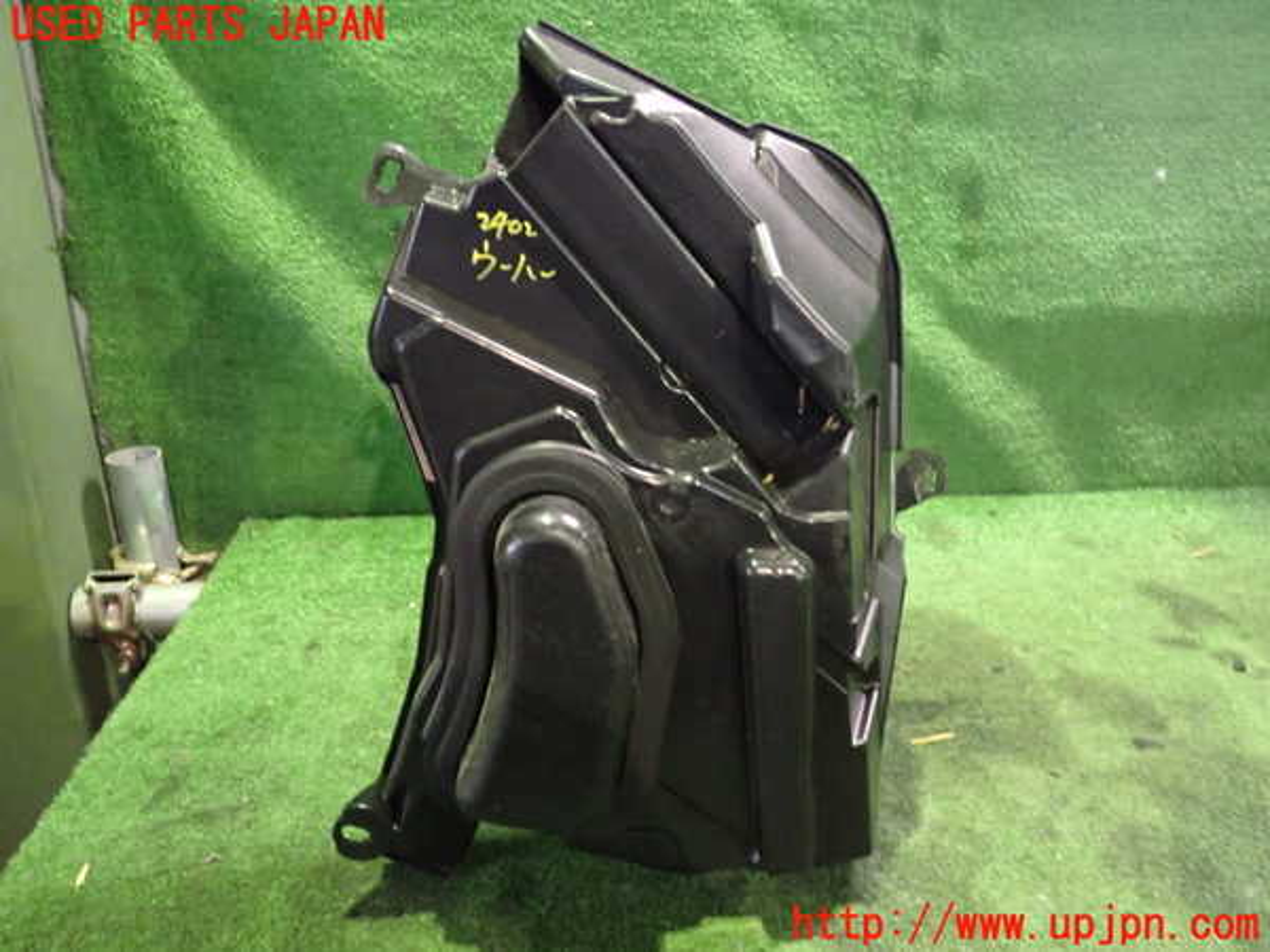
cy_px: 476
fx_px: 1101
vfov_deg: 46.8
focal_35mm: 30
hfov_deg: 60.0
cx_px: 635
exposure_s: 1/20
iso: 1000
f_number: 2.3
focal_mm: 5.4
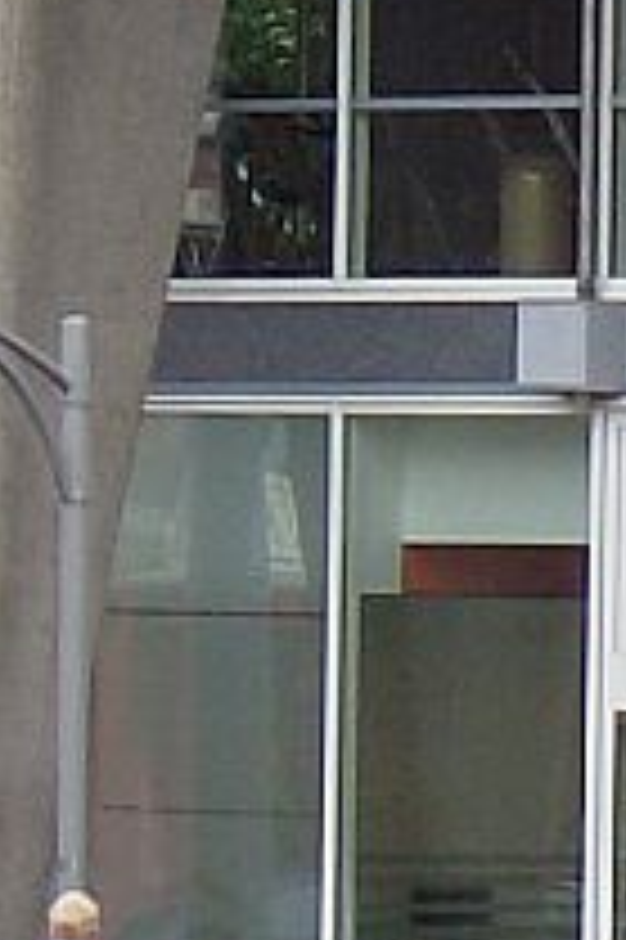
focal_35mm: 550
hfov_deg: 2.5
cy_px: 209
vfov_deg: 3.8
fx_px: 14369
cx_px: 824
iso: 100
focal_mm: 18
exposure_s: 1/213
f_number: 4.8
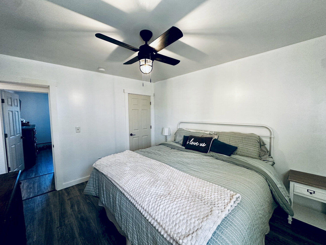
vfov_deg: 85.7
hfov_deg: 102.1
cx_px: 163
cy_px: 122
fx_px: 132
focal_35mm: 14
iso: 250
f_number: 2.2
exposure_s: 1/60
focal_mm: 2.22
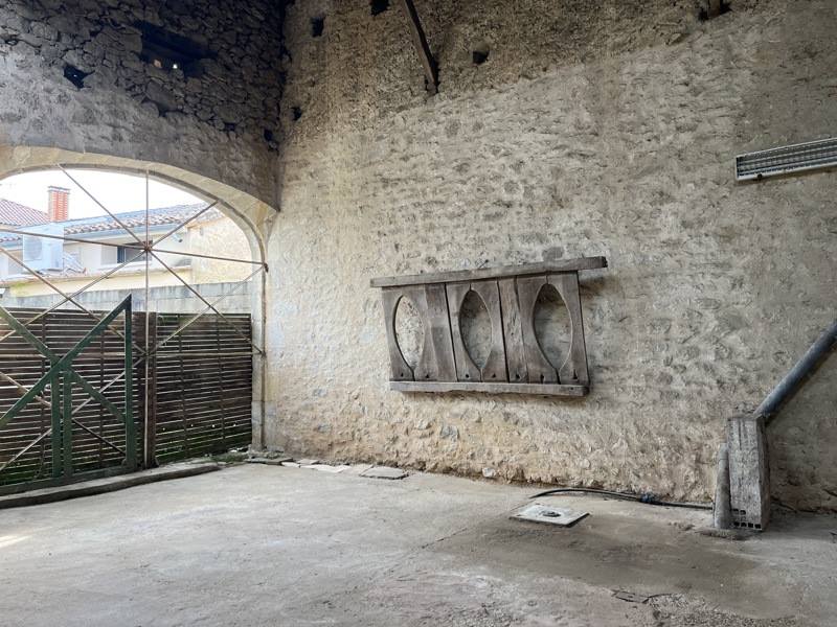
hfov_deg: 67.3
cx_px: 418
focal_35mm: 26
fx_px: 629
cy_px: 314
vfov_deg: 53.1
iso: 64
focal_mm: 5.1
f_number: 1.6
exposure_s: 1/129
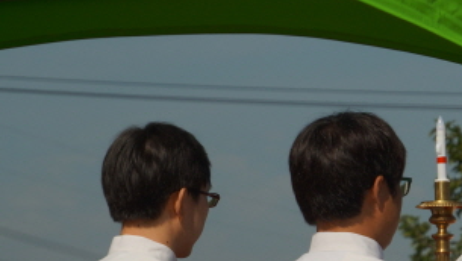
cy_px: 259
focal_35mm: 360
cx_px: 529
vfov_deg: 3.4
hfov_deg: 6.0
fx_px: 4413
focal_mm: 100
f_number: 7.1
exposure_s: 1/1000
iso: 100
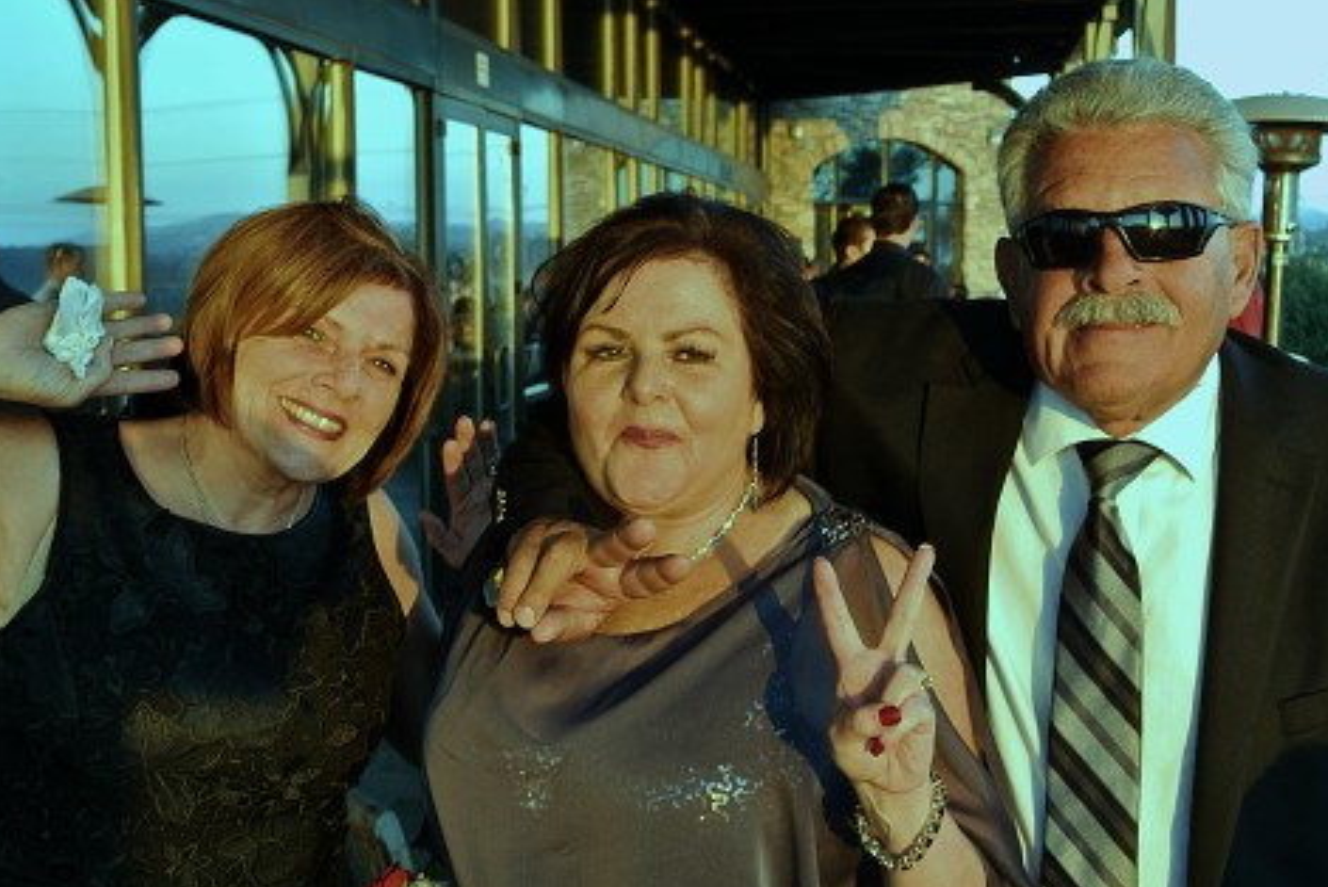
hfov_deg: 39.6
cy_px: 446
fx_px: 1846
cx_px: 656
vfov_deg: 27.0
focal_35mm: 50
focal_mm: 18.2
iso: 220
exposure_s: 1/60
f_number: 4.5
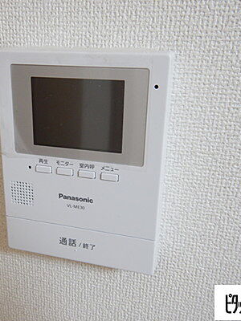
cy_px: 156
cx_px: 86
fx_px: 334
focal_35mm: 36
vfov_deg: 51.3
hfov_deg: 39.3
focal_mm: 4.3
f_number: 2.8
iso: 200
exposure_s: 1/15
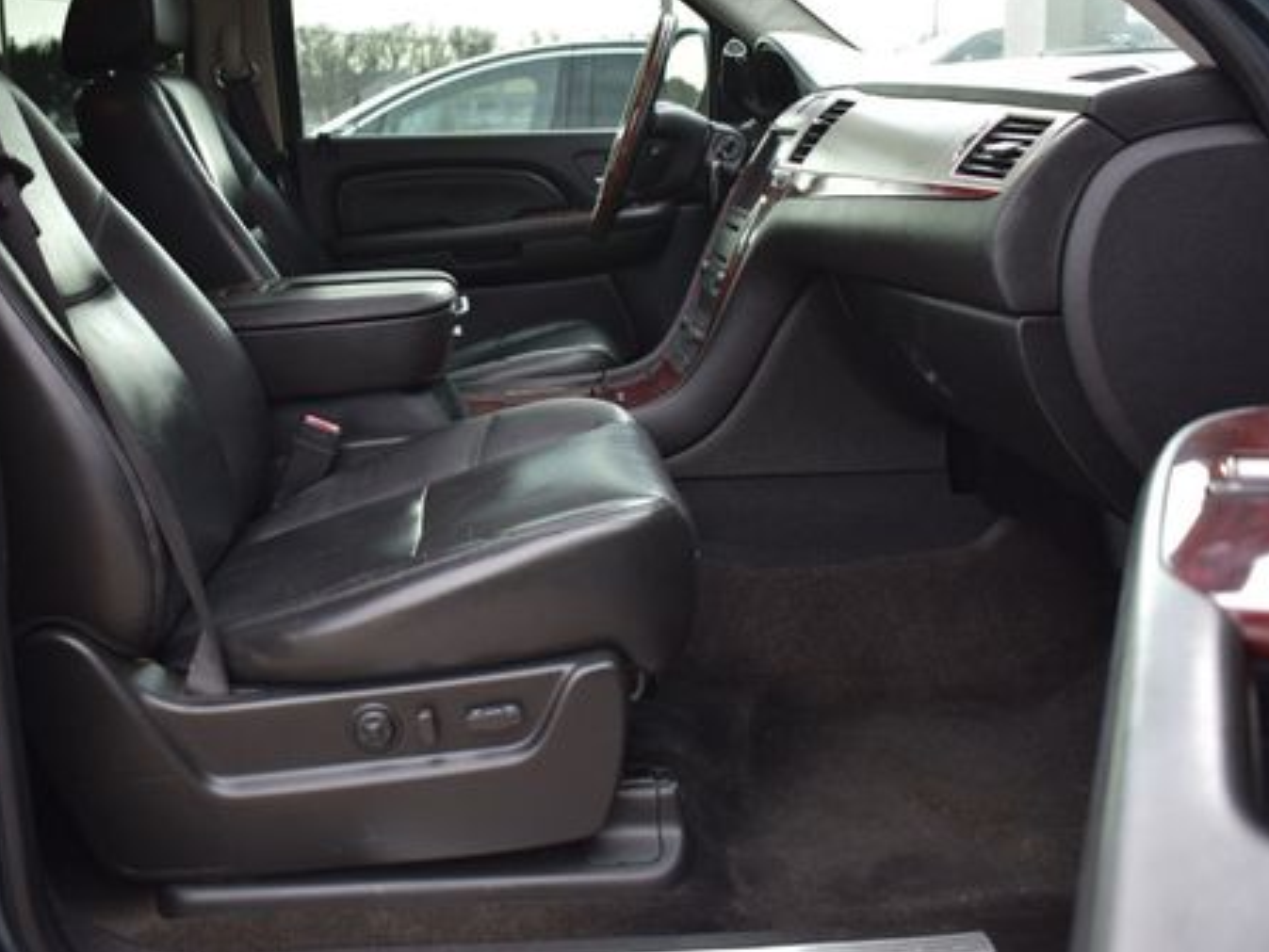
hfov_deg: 50.0
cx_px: 545
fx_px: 1357
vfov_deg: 38.4
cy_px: 356
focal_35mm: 37
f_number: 3.5
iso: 200
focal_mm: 18
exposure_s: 1/200
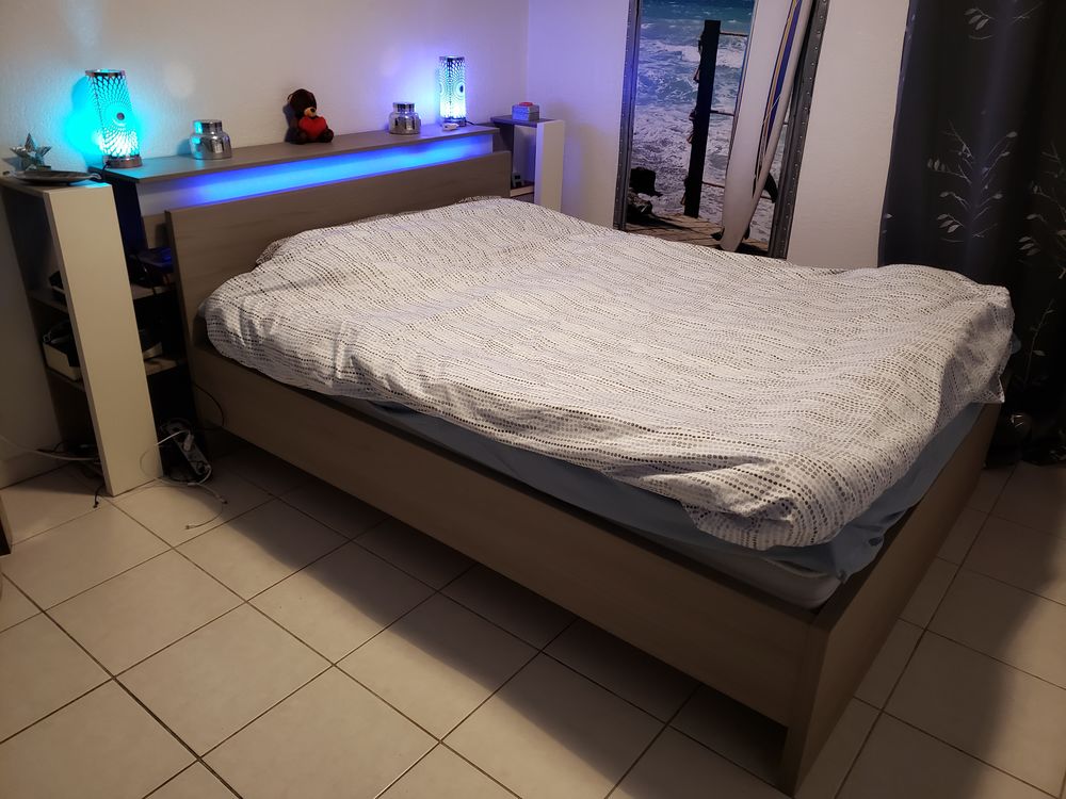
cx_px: 533
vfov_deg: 53.1
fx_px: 801
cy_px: 400
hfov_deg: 67.3
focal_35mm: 26
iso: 320
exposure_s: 1/50
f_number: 1.5
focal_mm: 4.3
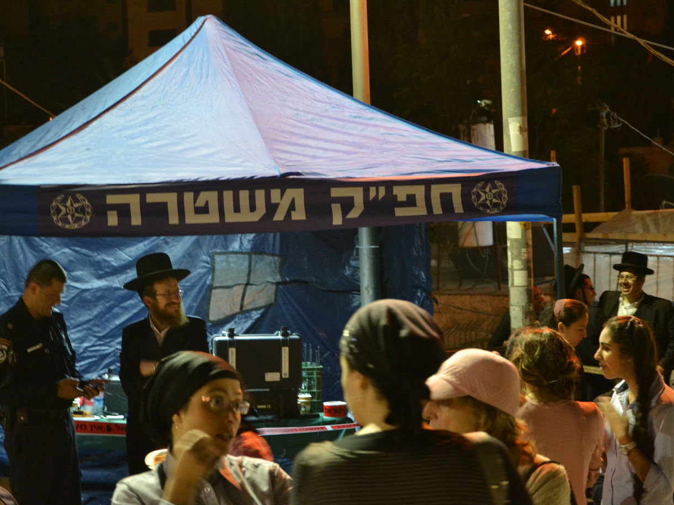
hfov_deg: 24.7
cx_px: 298
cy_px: 251
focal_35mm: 79
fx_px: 1538
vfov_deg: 18.7
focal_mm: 48
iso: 1800
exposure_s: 1/15
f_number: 4.8
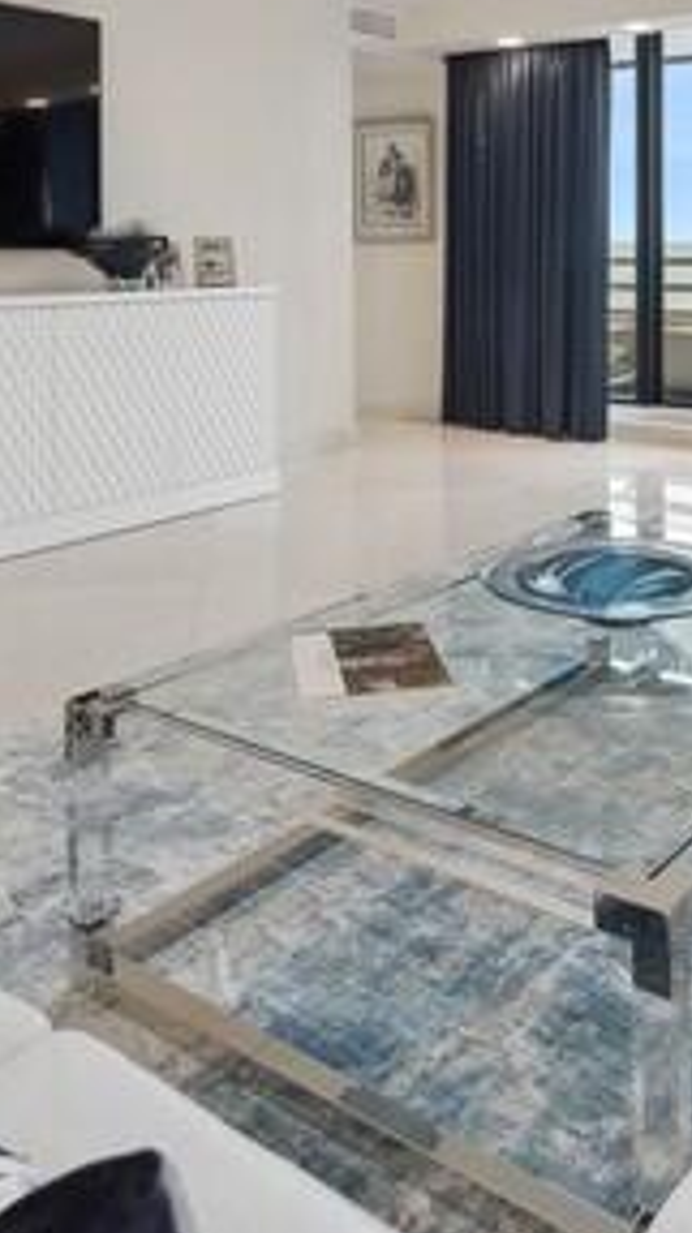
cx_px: 533
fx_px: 1144
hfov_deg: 32.9
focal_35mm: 35
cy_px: 245
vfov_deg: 52.9
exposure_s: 1/8
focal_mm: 12
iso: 100
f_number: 8
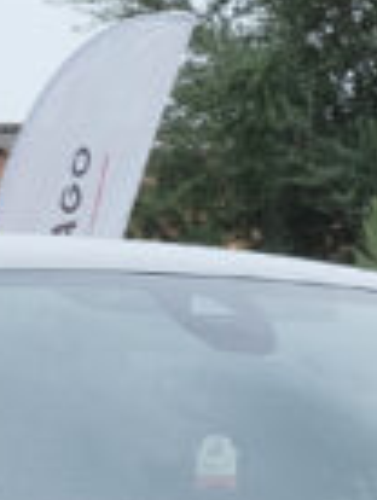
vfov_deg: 4.1
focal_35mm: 484
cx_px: 236
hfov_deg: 3.1
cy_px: 777
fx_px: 7007
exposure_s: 1/80
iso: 160
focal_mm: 45
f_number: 8
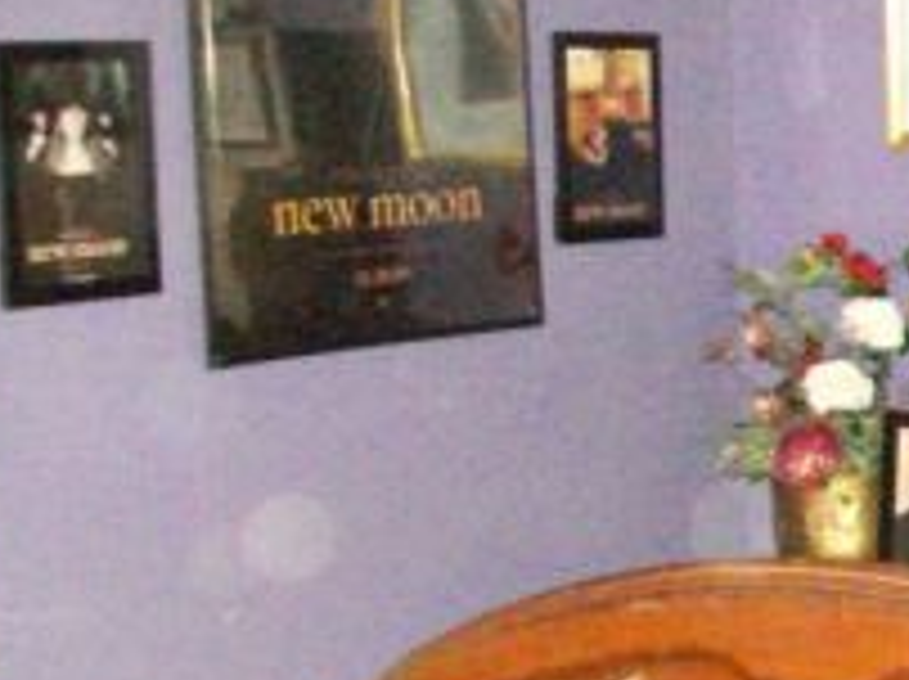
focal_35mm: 114
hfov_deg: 15.8
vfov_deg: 13.0
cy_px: 376
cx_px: 1382
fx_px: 2990
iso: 800
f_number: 2.7
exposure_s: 1/60
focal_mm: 6
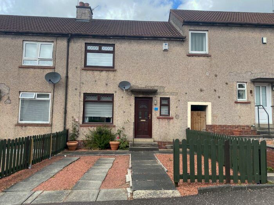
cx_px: 137
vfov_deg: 53.1
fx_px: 206
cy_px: 102
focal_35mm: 26
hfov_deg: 67.3
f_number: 1.8
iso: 32
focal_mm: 4.25
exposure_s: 1/1838
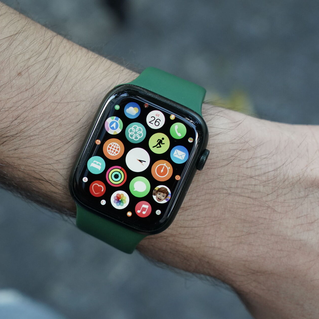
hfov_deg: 19.3
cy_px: 159
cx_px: 146
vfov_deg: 19.3
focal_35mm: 90
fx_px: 938
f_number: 8
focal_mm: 70
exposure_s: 1/200
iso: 3200
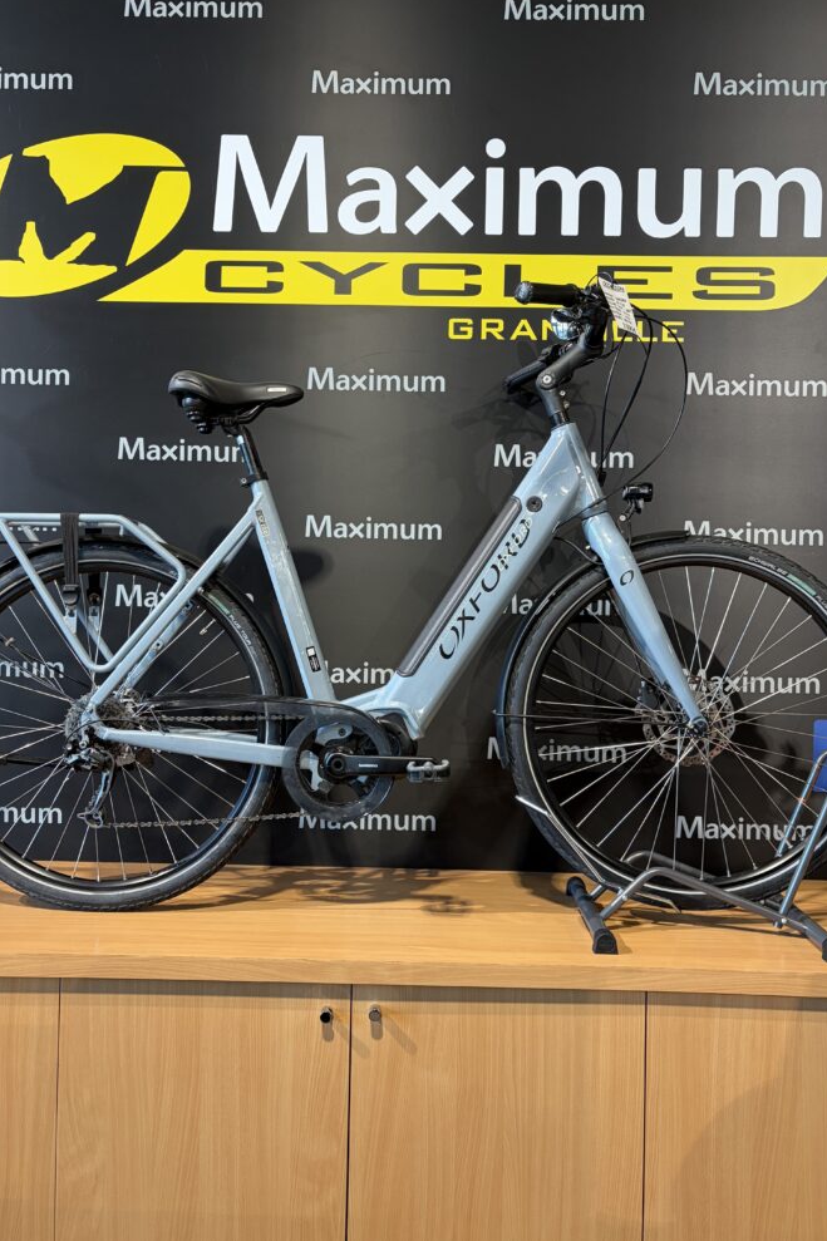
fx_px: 965
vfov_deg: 65.5
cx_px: 400
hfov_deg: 46.4
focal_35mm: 28
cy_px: 616
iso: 80
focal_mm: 5.96
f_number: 1.6
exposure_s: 1/50
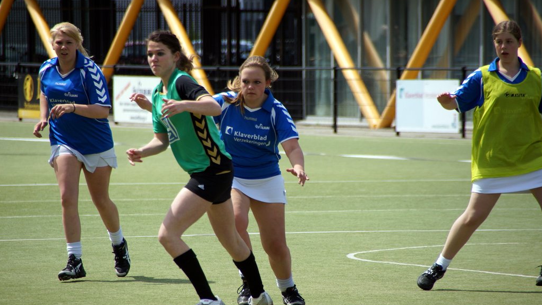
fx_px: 5663
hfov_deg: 5.5
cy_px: 177
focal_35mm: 394
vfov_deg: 3.1
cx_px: 271
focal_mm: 250
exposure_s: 1/1000
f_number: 6.3
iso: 200
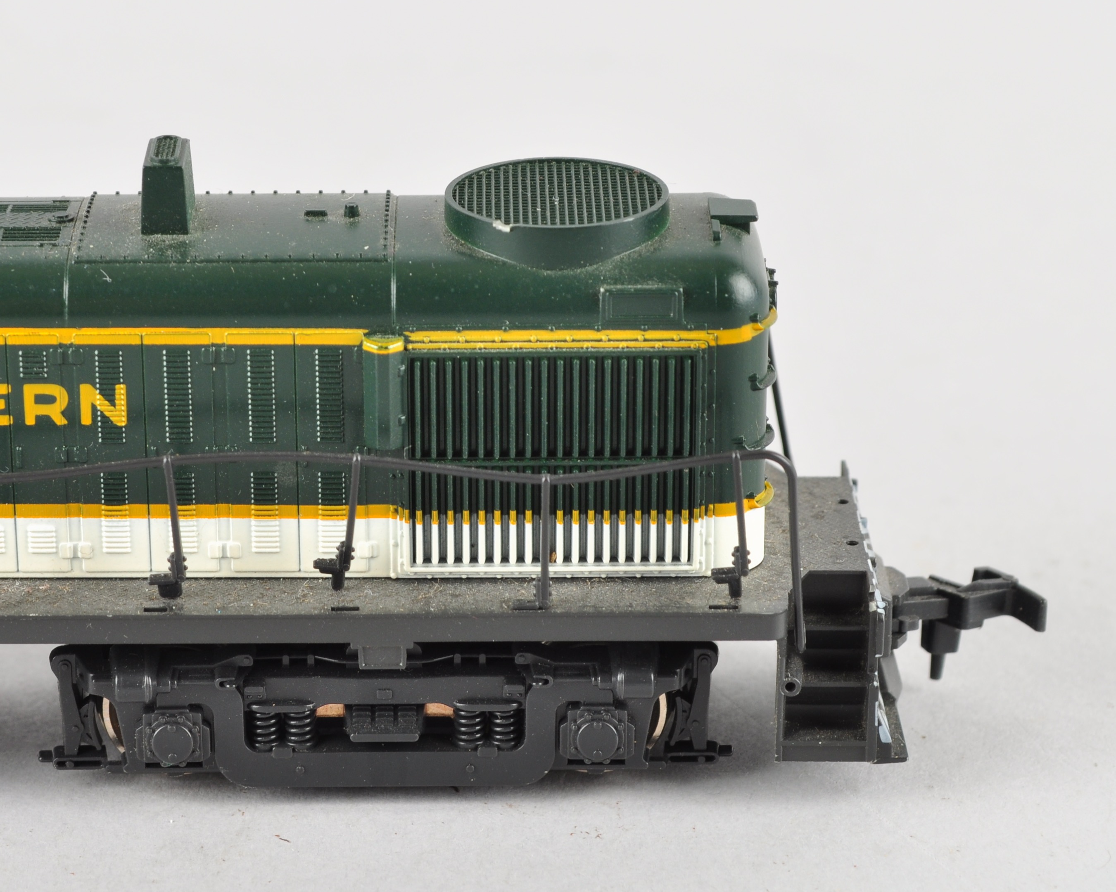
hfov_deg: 15.6
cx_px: 331
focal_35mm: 123
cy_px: 445
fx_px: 4054
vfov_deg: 12.6
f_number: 10
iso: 160
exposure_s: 1/100
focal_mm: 55
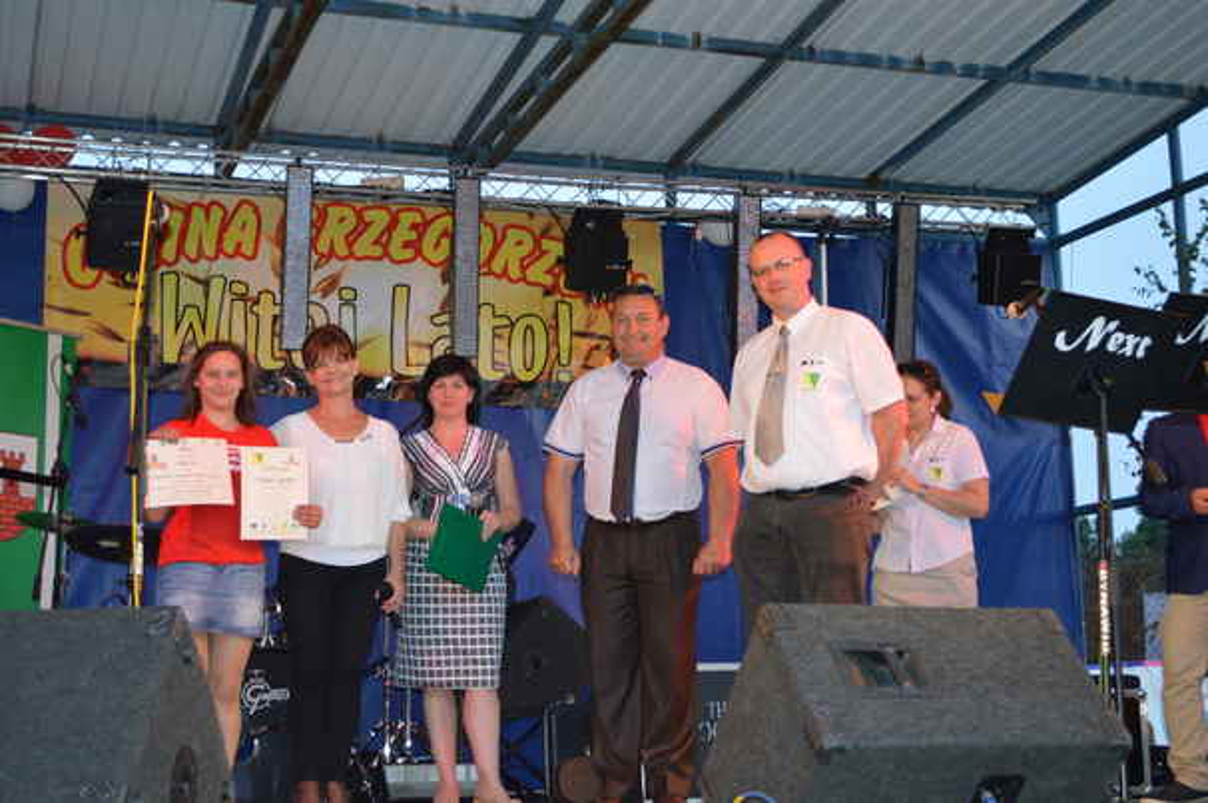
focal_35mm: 54
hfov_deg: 36.9
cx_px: 604
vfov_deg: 25.0
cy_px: 402
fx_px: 1810
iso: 720
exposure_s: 1/60
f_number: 5
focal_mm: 36
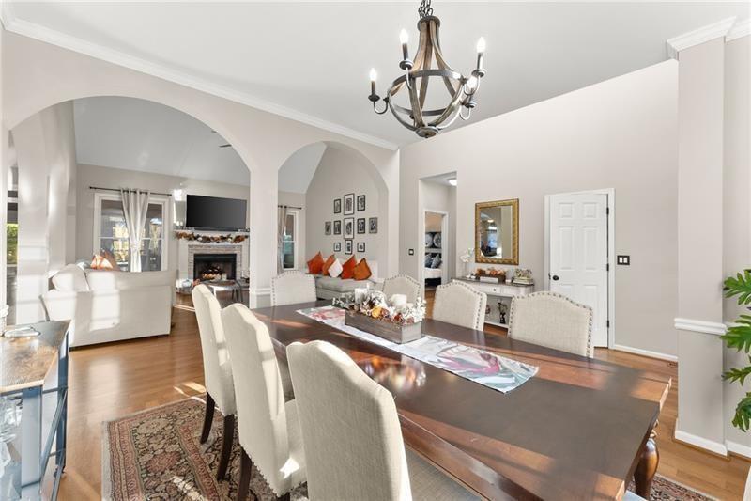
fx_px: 292
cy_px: 250
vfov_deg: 81.2
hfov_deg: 104.3
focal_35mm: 14
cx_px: 376
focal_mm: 14
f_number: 10
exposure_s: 1/13
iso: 640
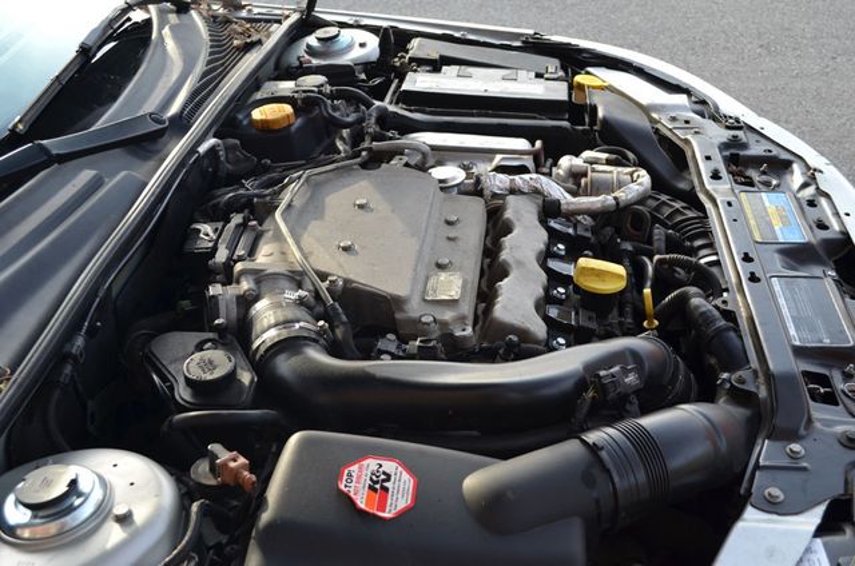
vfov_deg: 34.1
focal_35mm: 39
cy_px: 283
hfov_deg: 49.6
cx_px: 428
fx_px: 924
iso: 220
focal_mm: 26
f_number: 5.6
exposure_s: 1/125
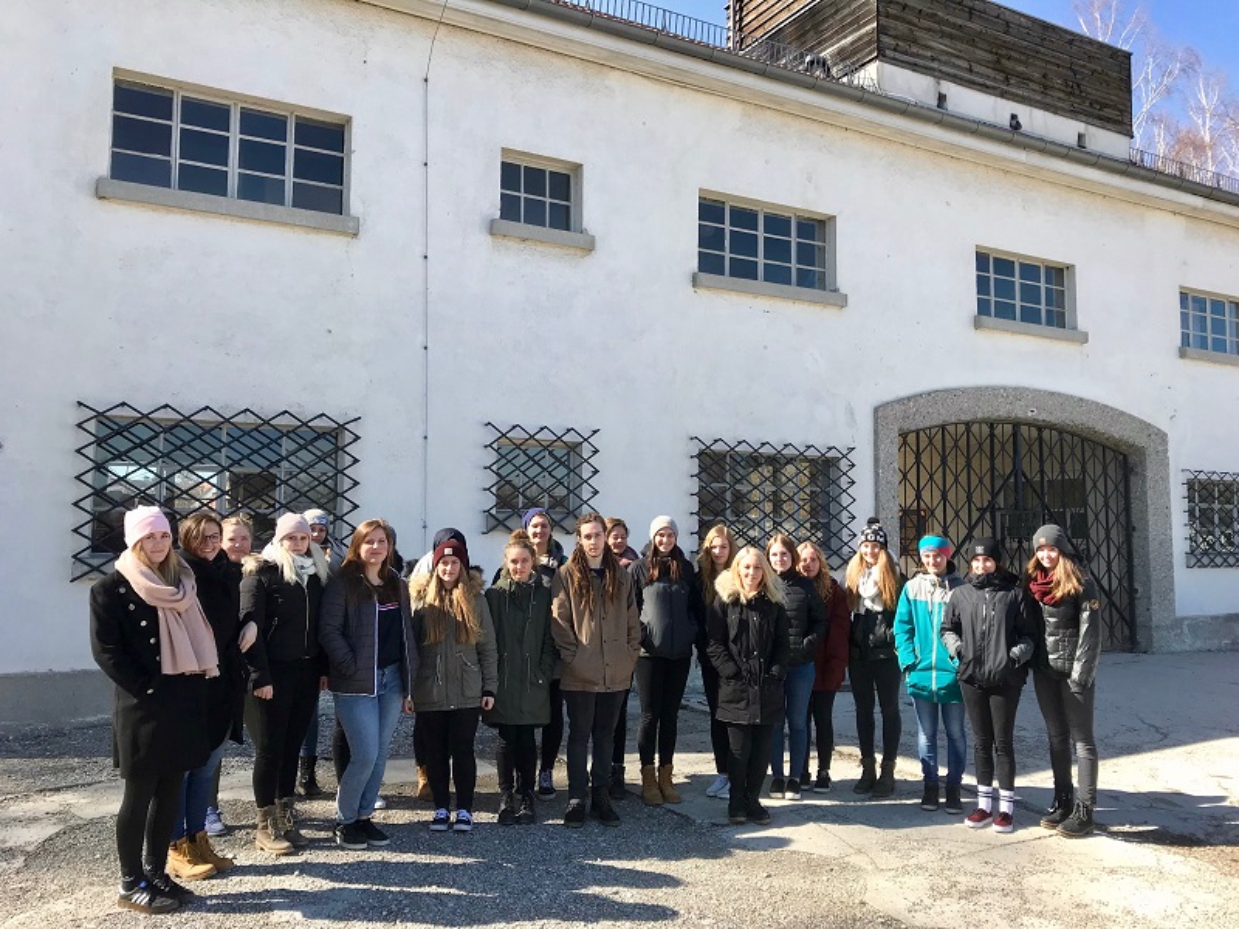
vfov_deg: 49.7
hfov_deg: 63.4
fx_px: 1002
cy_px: 464
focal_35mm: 28
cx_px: 620
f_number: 1.8
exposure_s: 1/833
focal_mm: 3.99
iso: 20
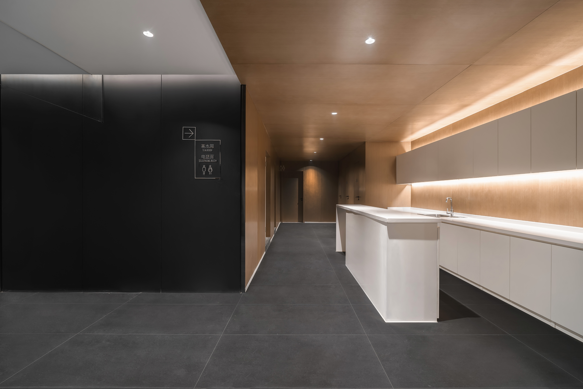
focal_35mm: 16
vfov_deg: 73.7
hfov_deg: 96.7
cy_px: 194
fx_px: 259
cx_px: 292
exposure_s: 1.5
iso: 100
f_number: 8
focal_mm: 16
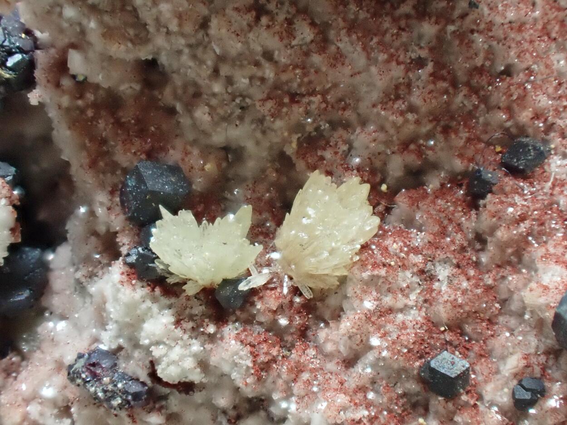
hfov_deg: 19.6
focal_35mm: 100
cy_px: 212
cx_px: 284
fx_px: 1638
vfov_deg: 14.8
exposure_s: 1/160
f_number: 6.3
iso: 800
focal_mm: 18
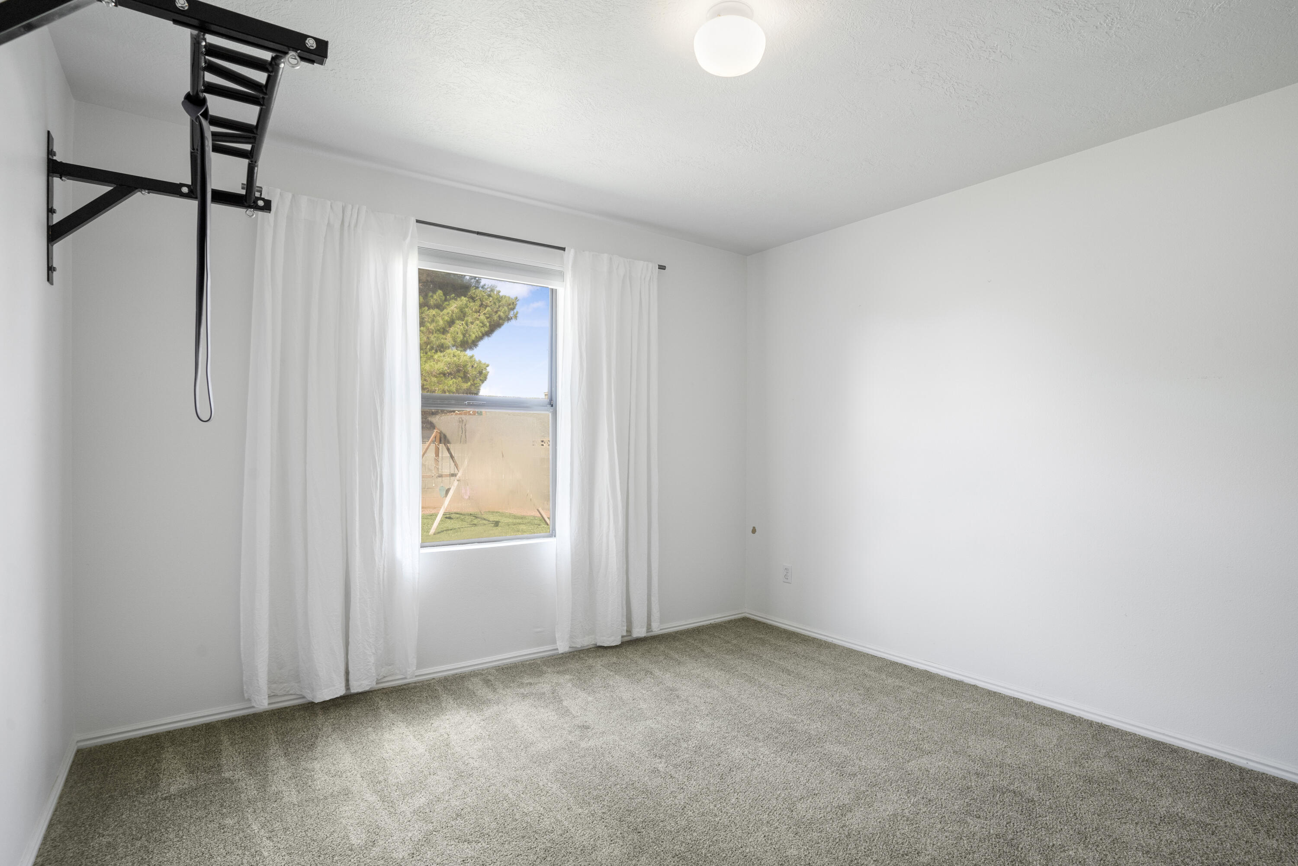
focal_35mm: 17
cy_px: 433
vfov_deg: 70.4
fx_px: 613
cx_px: 649
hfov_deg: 93.3
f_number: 9
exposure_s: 1/20
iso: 250
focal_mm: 17
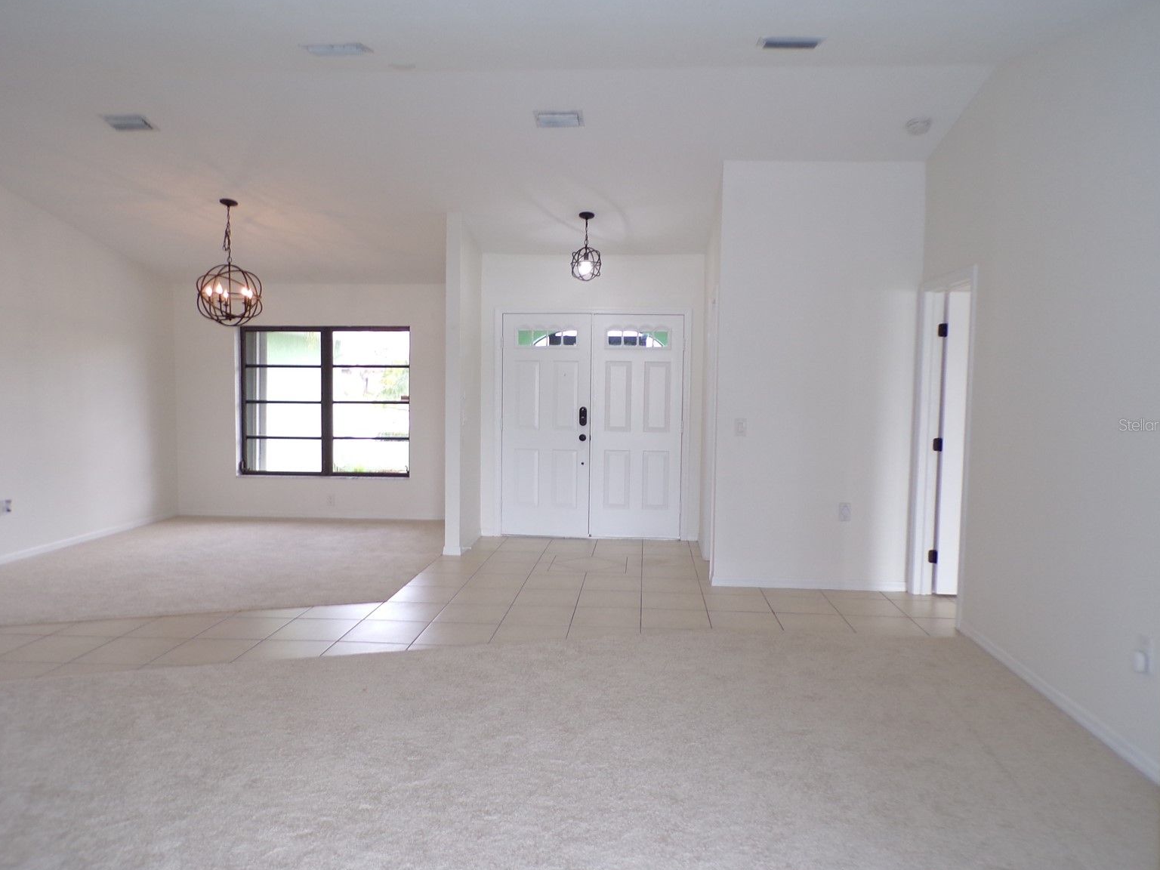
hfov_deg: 69.4
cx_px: 586
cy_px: 424
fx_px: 838
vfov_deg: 54.9
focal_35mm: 25
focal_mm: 4.3
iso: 100
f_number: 3
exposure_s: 1/40
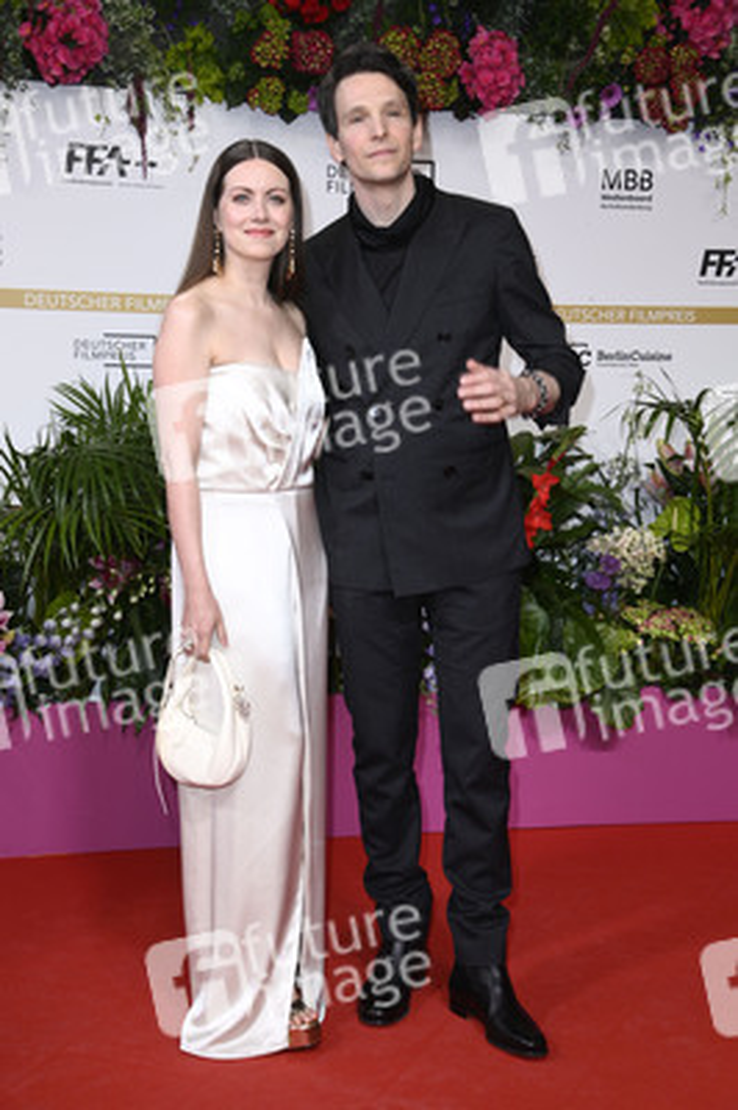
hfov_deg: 24.2
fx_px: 1725
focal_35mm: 56
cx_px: 369
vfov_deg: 35.7
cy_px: 555
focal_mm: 56
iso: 500
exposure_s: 1/250
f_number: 5.6
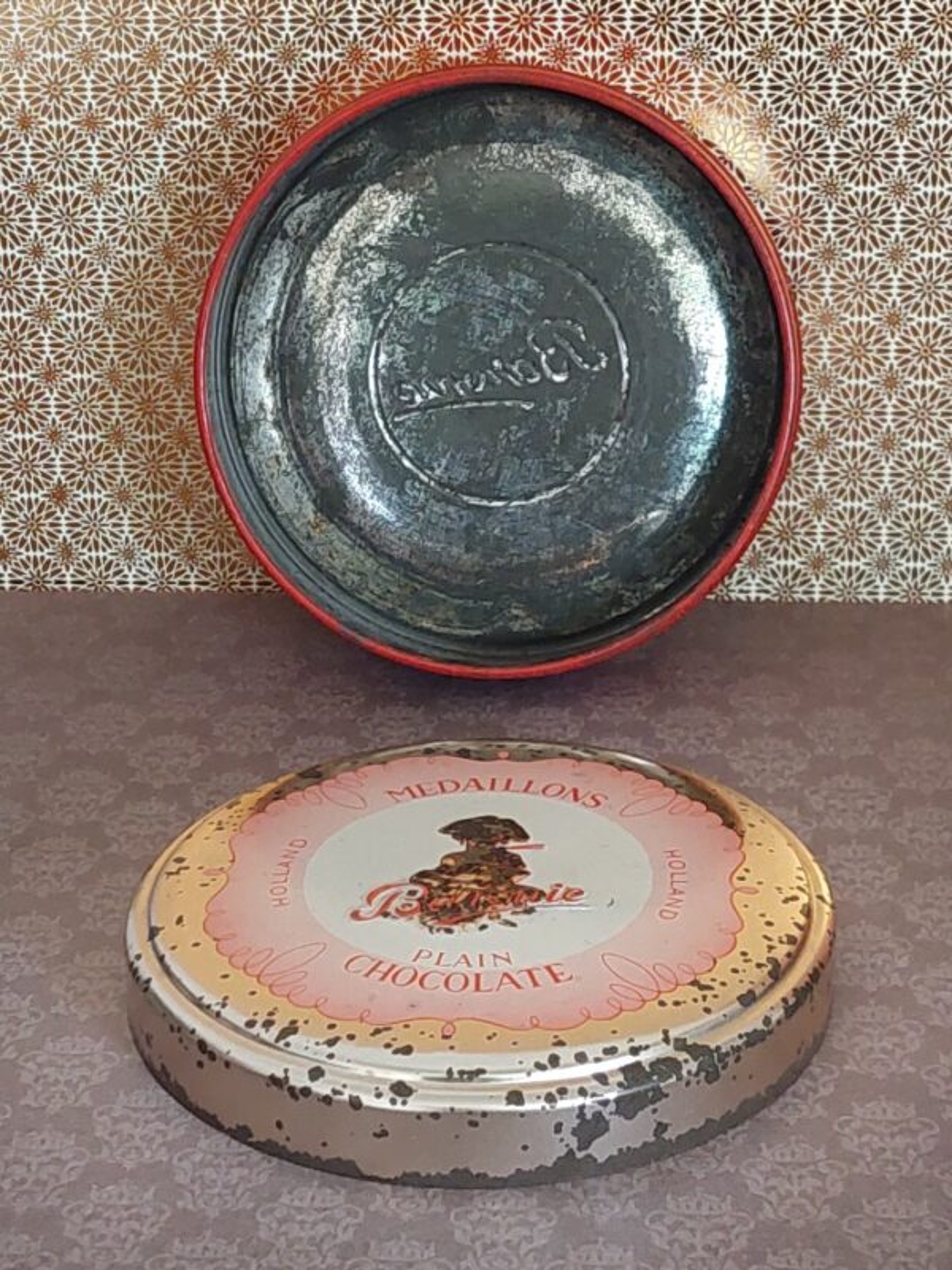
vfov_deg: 71.6
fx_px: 880
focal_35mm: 24
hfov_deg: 56.8
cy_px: 635
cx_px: 476
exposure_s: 1/25
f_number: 1.8
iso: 500
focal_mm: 5.23
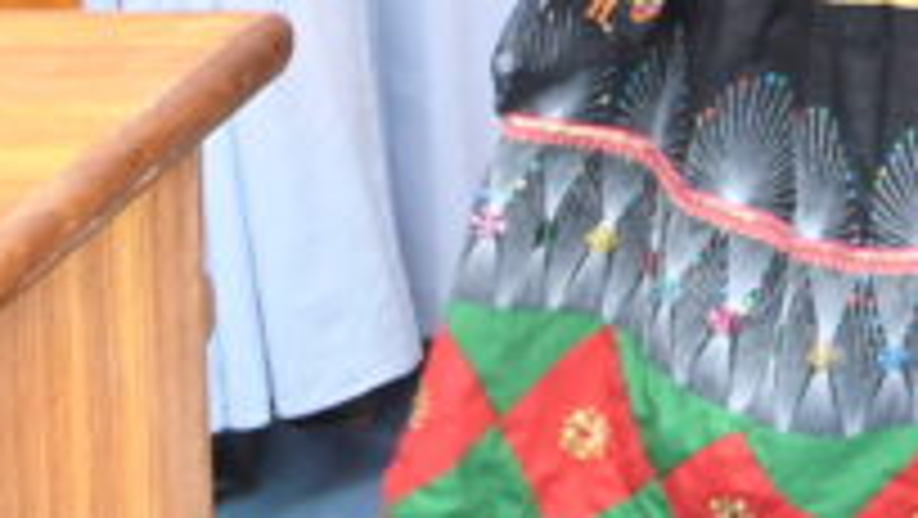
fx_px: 3848
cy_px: -660
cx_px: 1854
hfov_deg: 12.1
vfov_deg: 7.3
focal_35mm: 158
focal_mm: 20
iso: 800
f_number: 4
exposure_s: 1/125
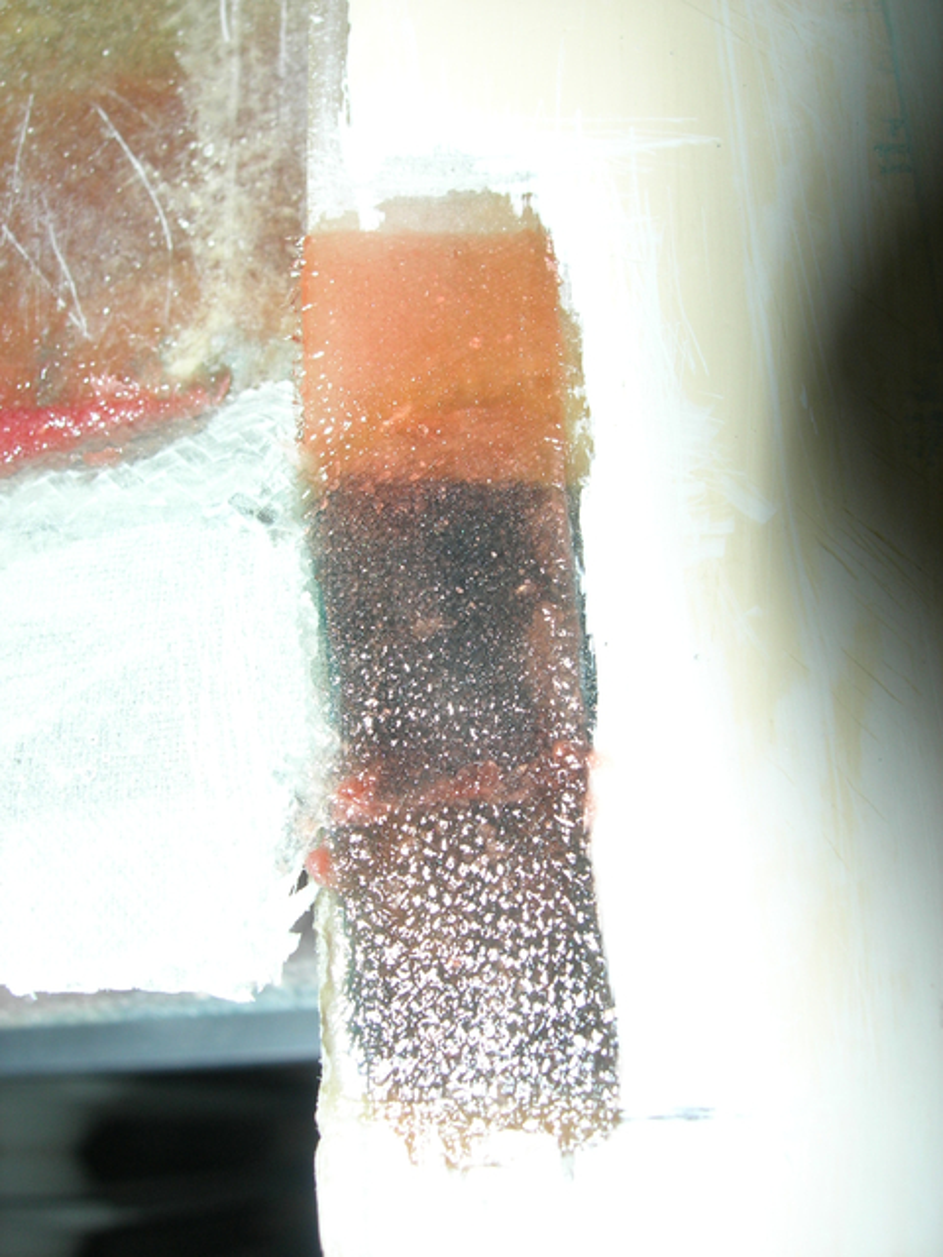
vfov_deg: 49.0
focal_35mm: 38
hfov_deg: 37.7
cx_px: 472
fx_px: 1380
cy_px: 628
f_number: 4.8
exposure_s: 1/60.1
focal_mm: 7.8
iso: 64
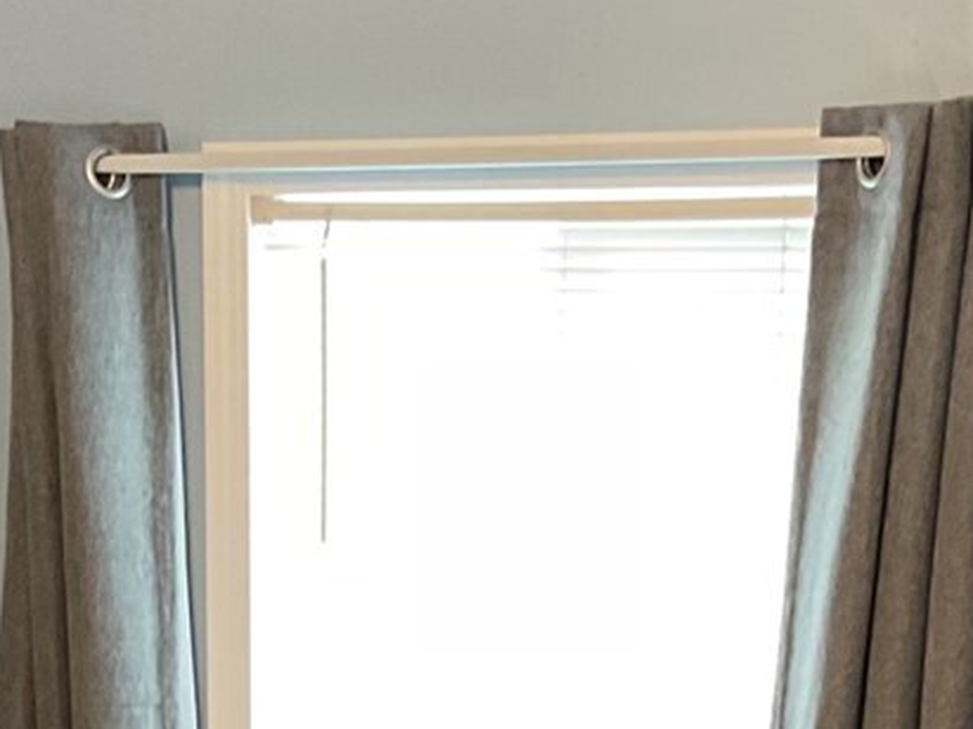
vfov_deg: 12.2
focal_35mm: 113
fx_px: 3175
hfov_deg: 17.4
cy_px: 1221
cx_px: 331
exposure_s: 1/30
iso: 250
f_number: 1.8
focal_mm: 3
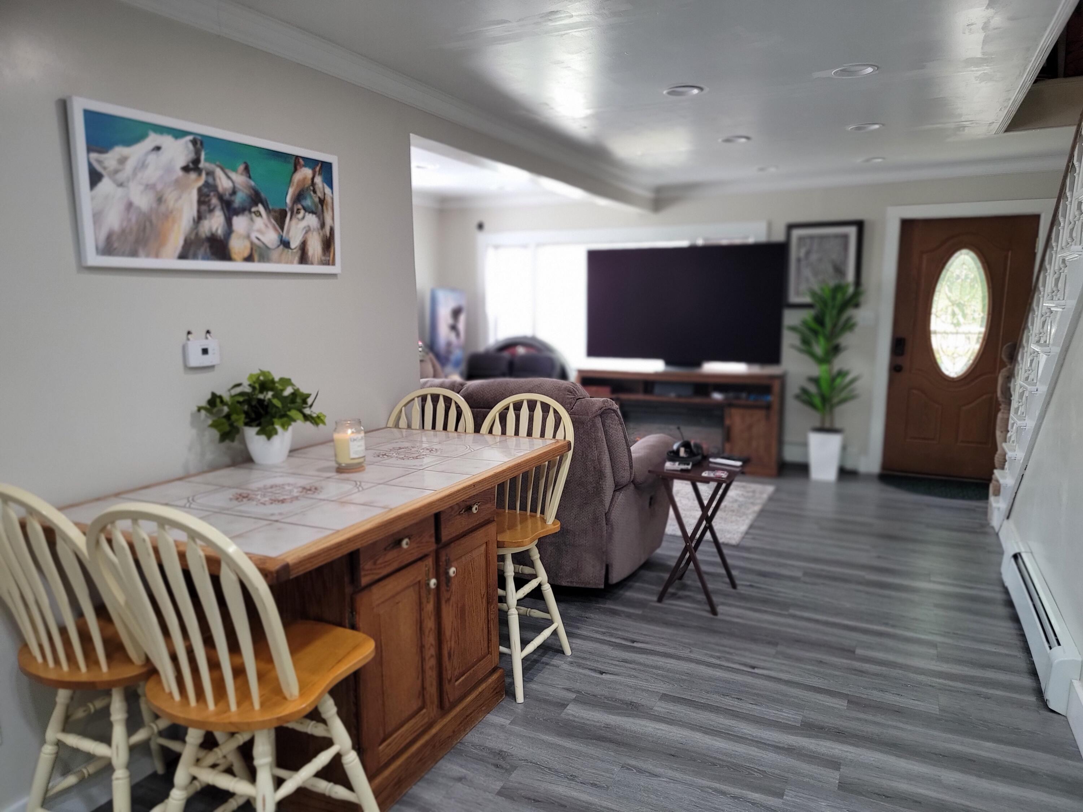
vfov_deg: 56.8
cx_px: 542
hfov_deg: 71.6
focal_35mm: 24
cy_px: 406
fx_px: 751
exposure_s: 1/120
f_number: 1.8
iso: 160
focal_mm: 6.7
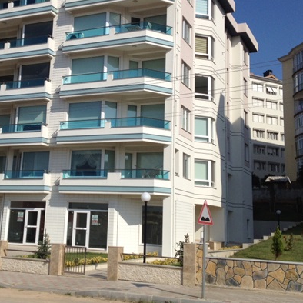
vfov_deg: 30.9
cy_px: 110
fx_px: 545
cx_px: 108
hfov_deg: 30.9
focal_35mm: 55
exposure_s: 1/3953
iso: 50
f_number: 2.4
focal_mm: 4.28
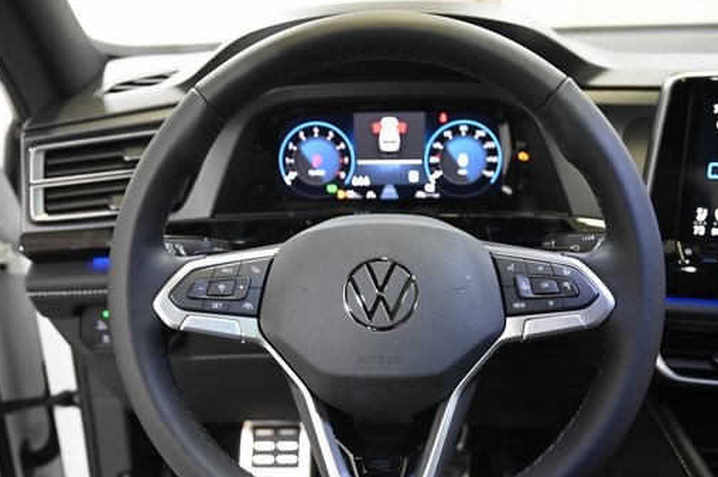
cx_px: 365
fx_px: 678
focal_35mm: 34
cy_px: 294
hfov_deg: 55.8
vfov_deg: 38.6
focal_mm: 27
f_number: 4
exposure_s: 1/30
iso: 1100
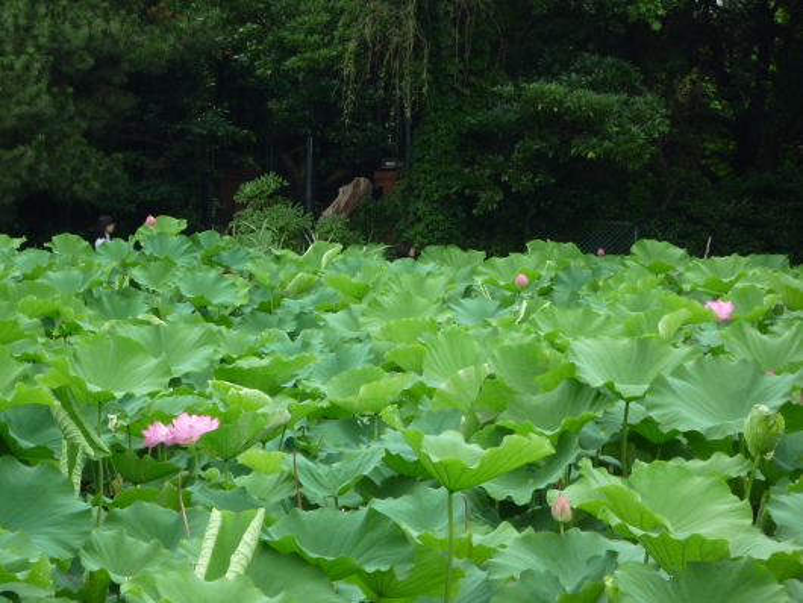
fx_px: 2715
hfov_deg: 16.8
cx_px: 402
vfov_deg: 12.7
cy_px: 302
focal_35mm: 117
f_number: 5.6
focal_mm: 17.3
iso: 100
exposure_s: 1/80
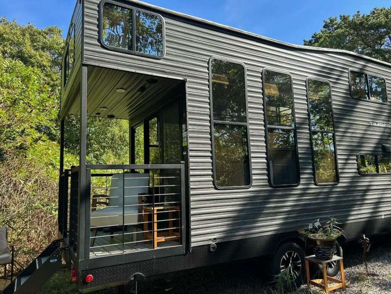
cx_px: 196
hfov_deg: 67.3
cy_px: 147
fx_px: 294
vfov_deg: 53.1
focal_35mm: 26
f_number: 1.5
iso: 50
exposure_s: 1/666
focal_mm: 5.7
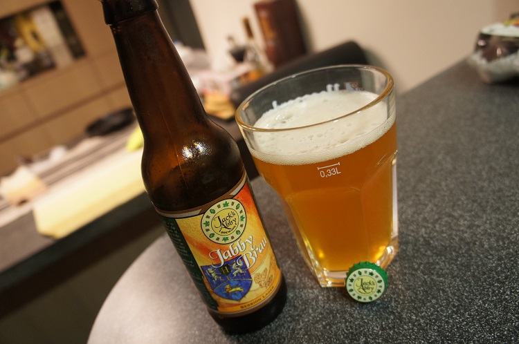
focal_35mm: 27
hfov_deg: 67.4
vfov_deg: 47.8
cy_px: 172
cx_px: 260
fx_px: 389
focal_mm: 18
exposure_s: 1/40
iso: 800
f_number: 3.5
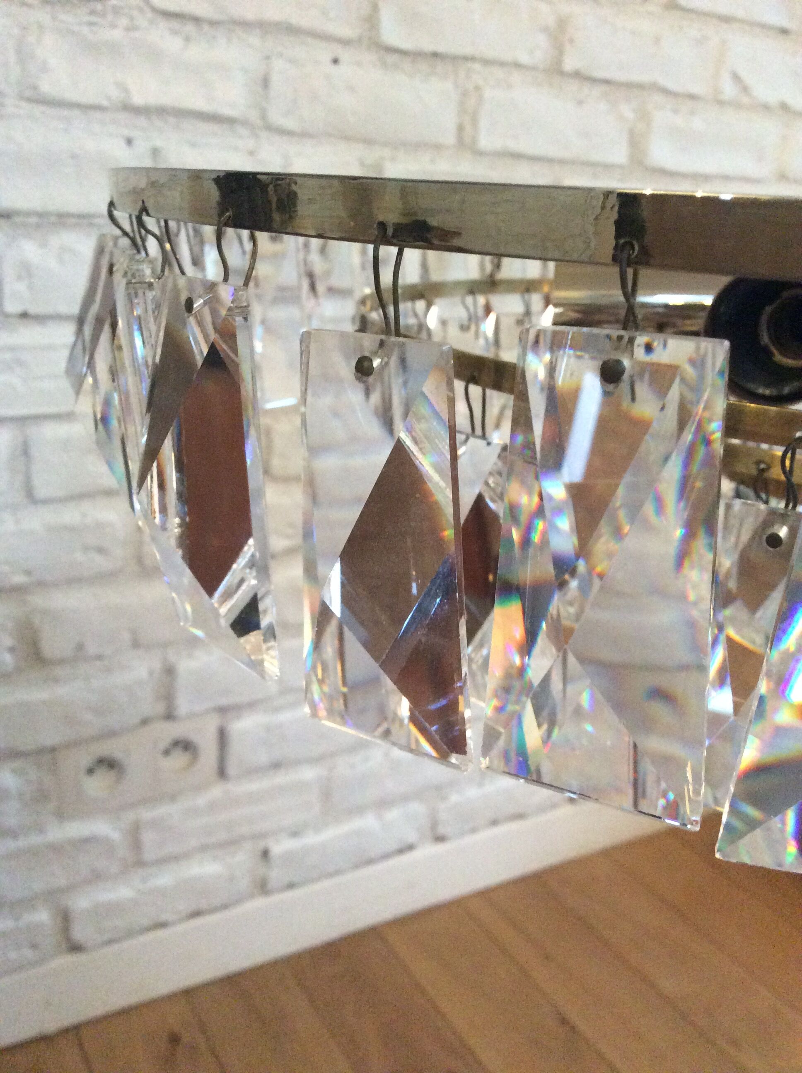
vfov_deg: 56.9
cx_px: 401
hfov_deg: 44.1
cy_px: 536
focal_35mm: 32
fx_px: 991
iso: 320
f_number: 2.4
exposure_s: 1/20
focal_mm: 3.3
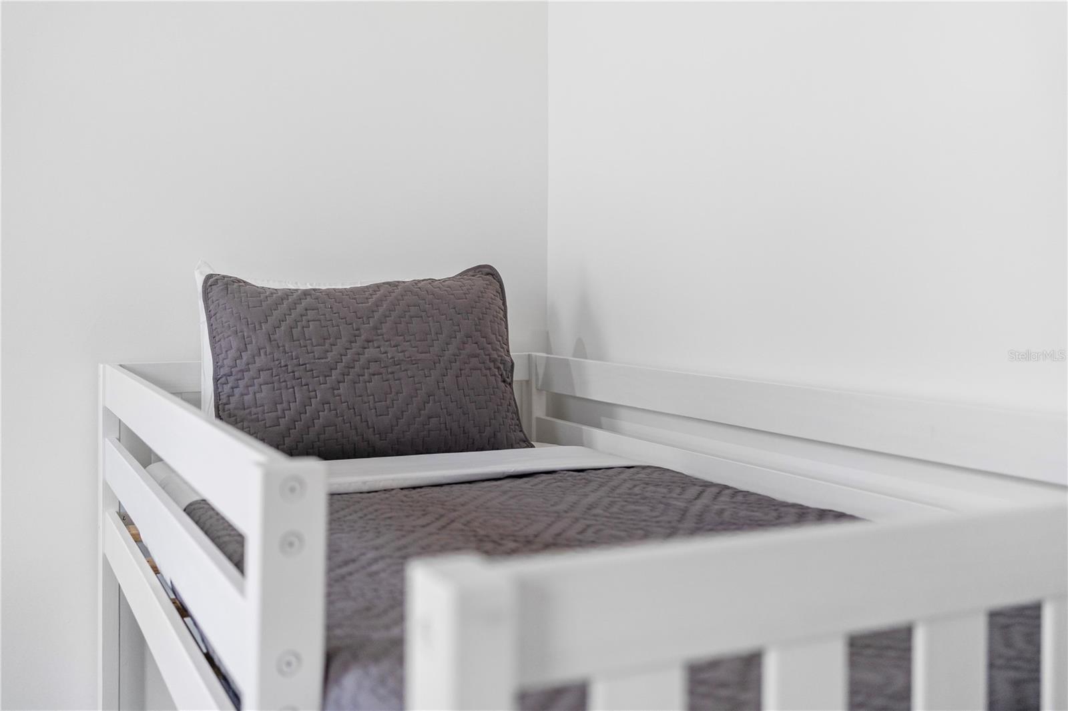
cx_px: 534
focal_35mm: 35
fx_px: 1038
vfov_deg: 37.8
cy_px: 356
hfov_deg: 54.4
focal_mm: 35
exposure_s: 1/200
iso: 400
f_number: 2.5
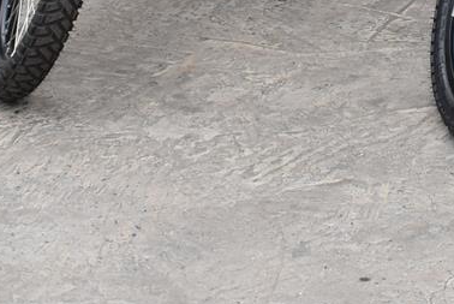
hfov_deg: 14.3
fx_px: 1780
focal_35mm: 141
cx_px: 455
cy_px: -302
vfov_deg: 9.2
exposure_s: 1/500
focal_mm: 22
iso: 560
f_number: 8
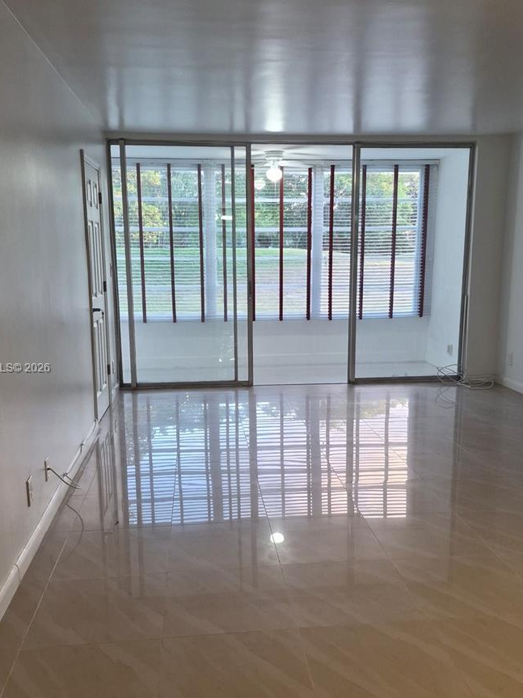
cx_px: 264
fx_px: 645
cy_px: 369
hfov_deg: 44.1
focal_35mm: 32
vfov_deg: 56.8
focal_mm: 5.4
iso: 250
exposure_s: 1/120
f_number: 1.8
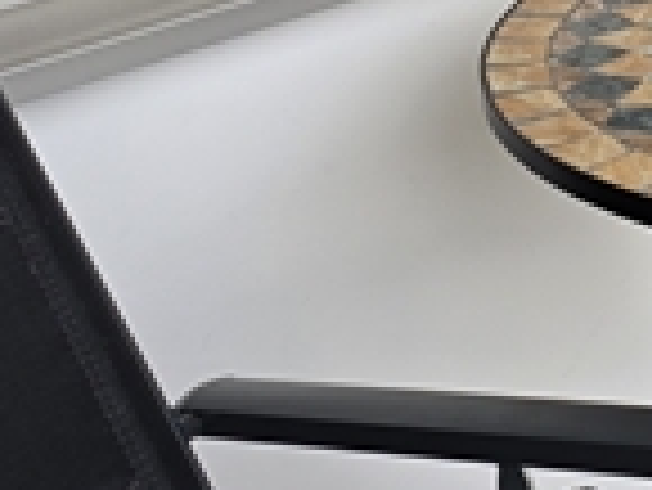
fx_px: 2394
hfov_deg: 15.2
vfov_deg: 11.0
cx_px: 674
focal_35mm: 127
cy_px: -351
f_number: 1.7
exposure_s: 1/180
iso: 32
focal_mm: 6.3
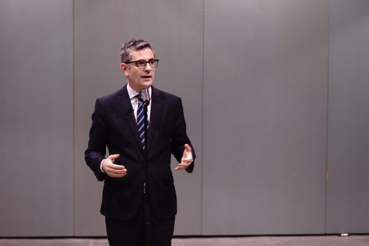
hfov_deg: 27.0
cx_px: 184
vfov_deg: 18.2
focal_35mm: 75
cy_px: 123
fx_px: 769
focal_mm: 50
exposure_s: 1/160
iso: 800
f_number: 2
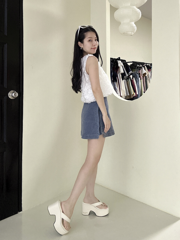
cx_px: 90
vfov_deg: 73.9
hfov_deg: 58.9
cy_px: 120
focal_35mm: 23
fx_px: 159
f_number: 1.9
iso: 200
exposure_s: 1/60
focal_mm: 2.69
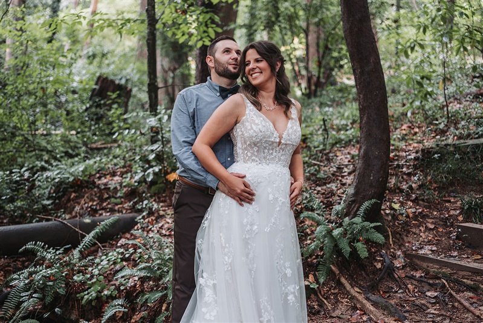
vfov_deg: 27.0
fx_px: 671
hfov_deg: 39.6
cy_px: 162
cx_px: 242
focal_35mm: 50
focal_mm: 33
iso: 320
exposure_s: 1/320
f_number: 1.4
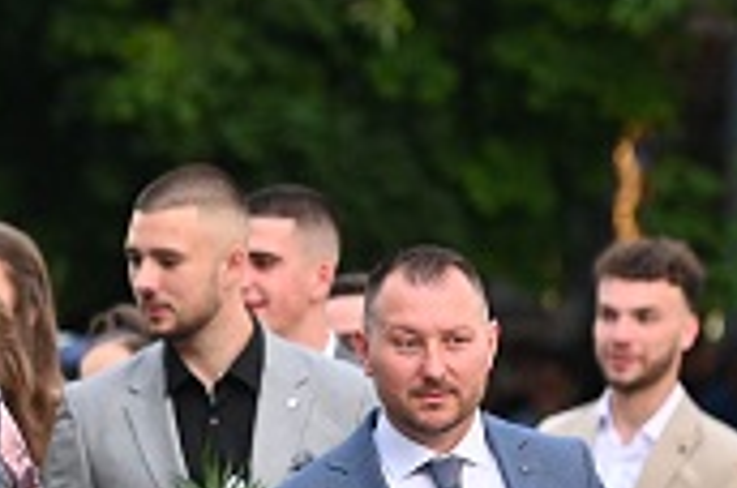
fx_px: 11014
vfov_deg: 2.5
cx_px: -227
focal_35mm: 539
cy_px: 693
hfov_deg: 3.8
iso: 800
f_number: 2.8
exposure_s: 1/800
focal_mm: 116
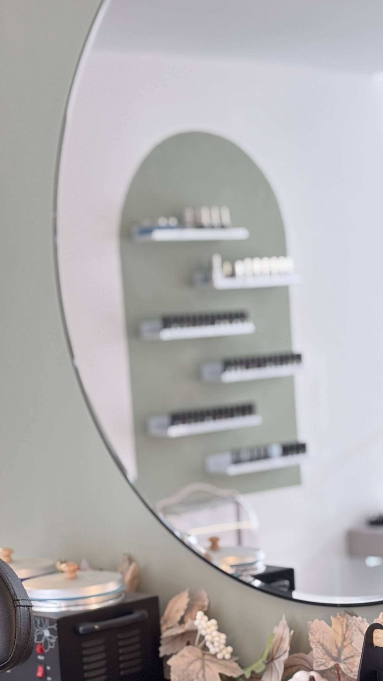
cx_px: 85
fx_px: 1408
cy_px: 447
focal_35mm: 78
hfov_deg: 15.4
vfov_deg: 27.0
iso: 160
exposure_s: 1/40
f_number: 1.6
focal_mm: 5.96
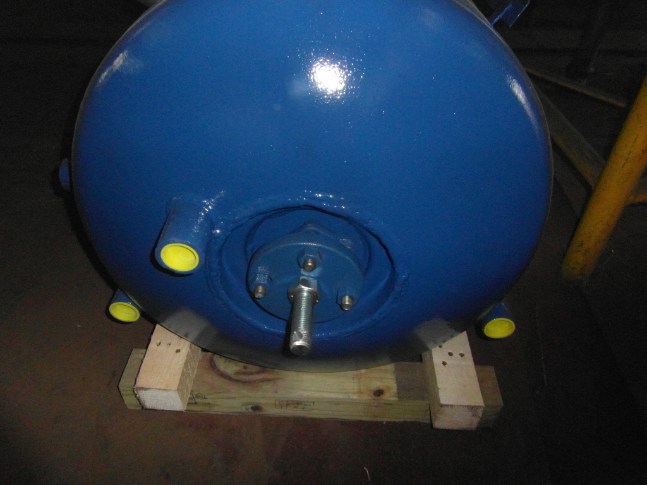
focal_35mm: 24
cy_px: 242
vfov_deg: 56.8
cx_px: 324
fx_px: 449
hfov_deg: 71.6
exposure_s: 1/30
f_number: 7.3
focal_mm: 4
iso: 640
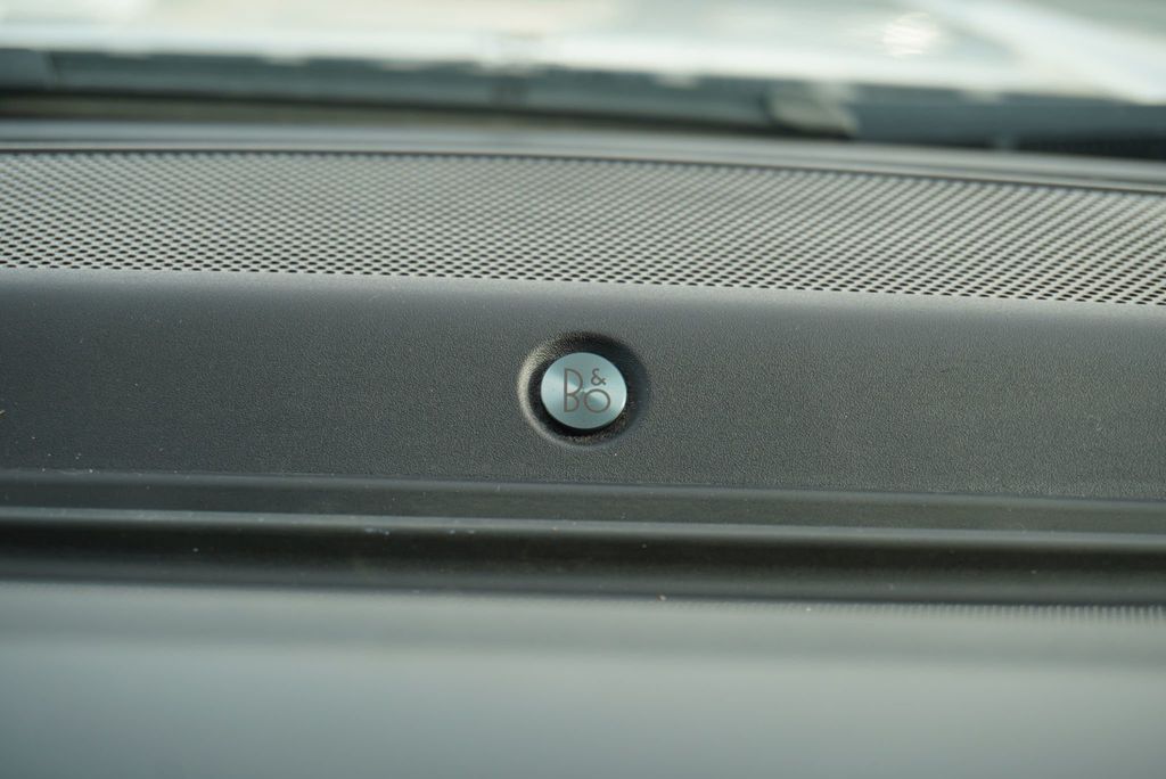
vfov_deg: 19.0
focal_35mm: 72
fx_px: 2333
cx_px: 583
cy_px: 390
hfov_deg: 28.1
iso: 160
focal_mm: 48
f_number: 5.6
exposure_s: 1/80
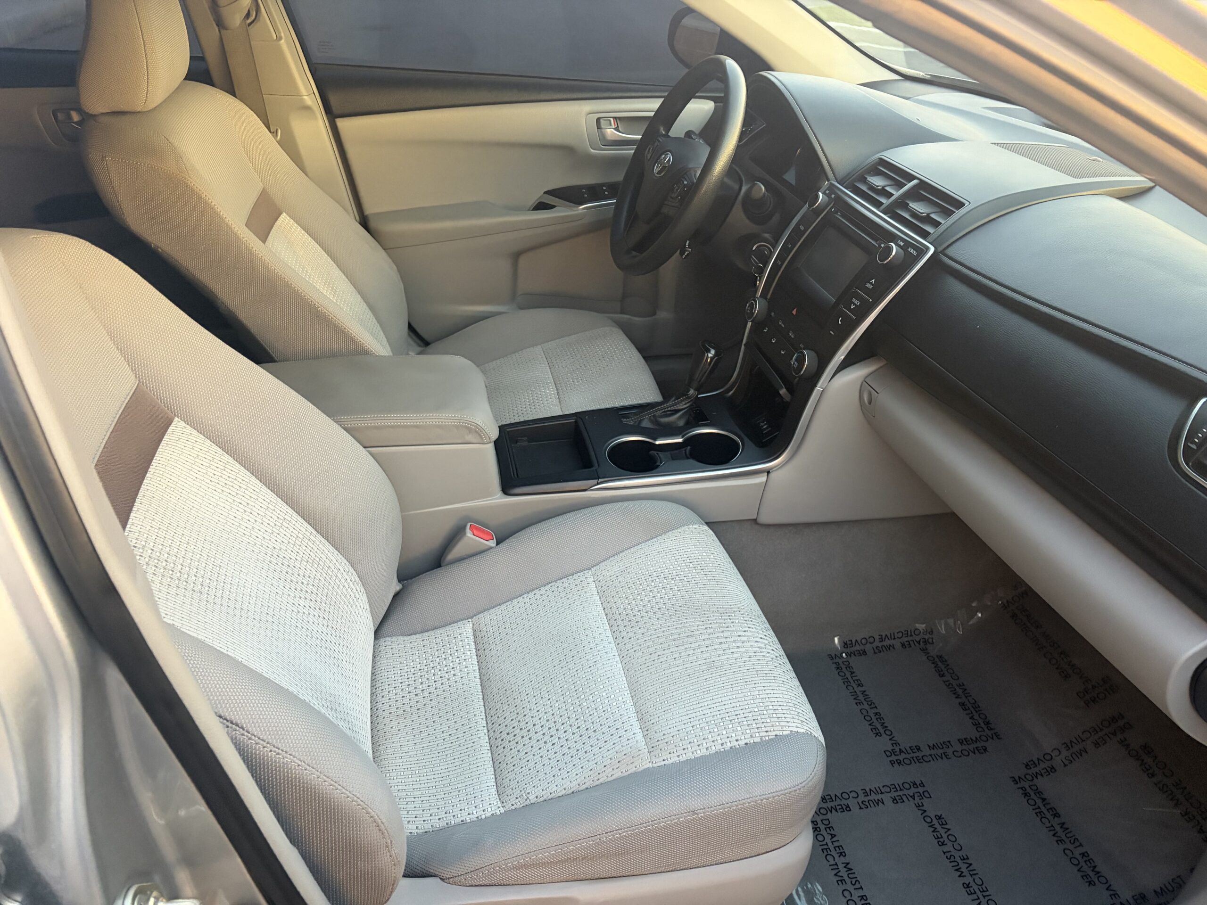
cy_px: 452
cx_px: 604
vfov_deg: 53.1
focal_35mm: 26
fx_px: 907
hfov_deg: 67.3
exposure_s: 1/59
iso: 500
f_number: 1.6
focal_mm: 5.96
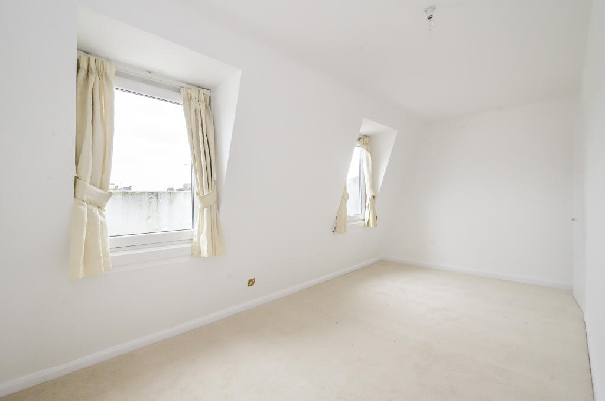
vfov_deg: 77.1
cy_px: 200
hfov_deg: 100.5
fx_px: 252
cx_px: 302
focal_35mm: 15
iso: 500
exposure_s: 1/25
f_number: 13
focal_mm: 10
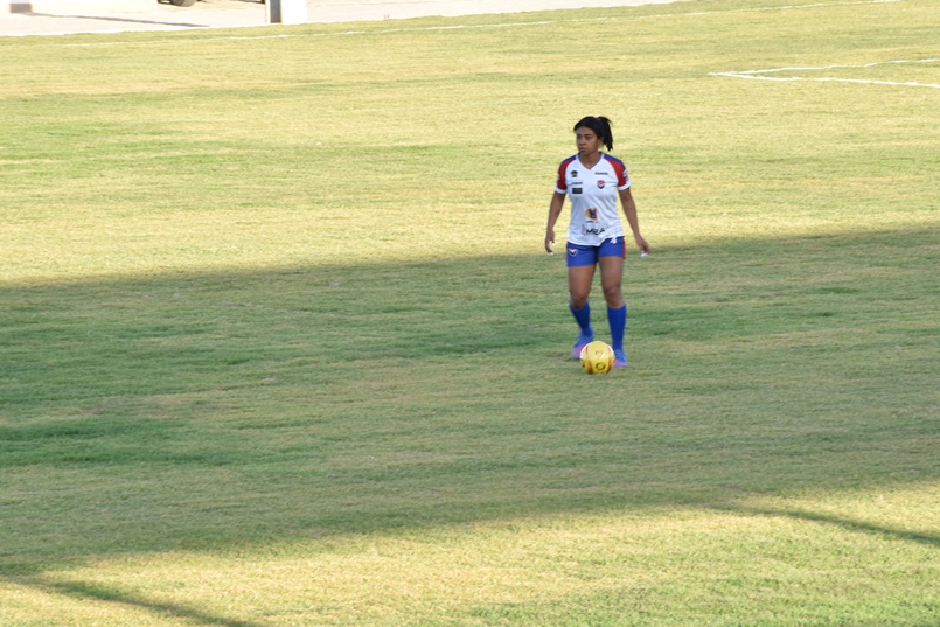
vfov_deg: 5.3
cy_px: 312
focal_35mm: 261
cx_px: 493
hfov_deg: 7.9
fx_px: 6816
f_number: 11
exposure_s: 1/100
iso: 400
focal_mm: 140
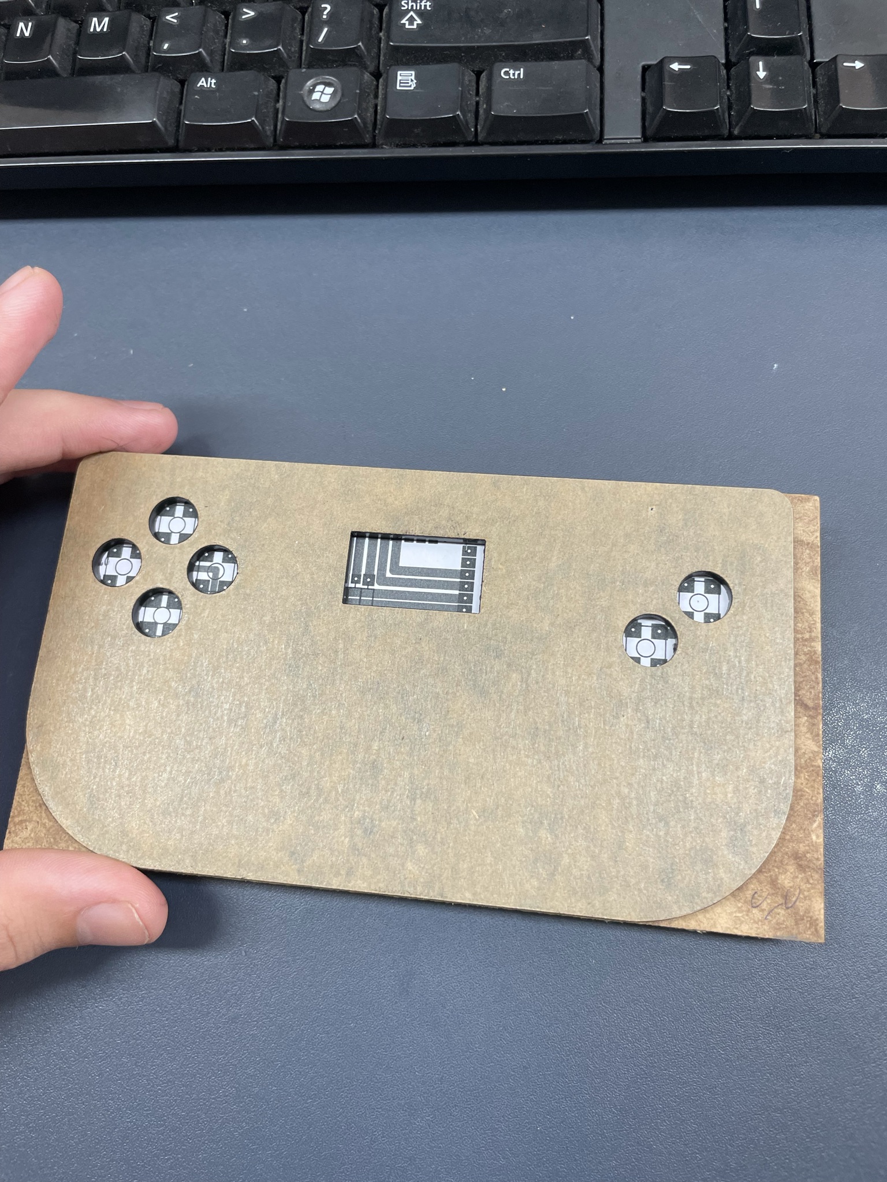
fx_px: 888
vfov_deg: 67.3
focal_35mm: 26
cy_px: 591
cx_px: 444
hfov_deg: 53.1
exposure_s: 1/100
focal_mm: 4.2
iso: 125
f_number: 1.6
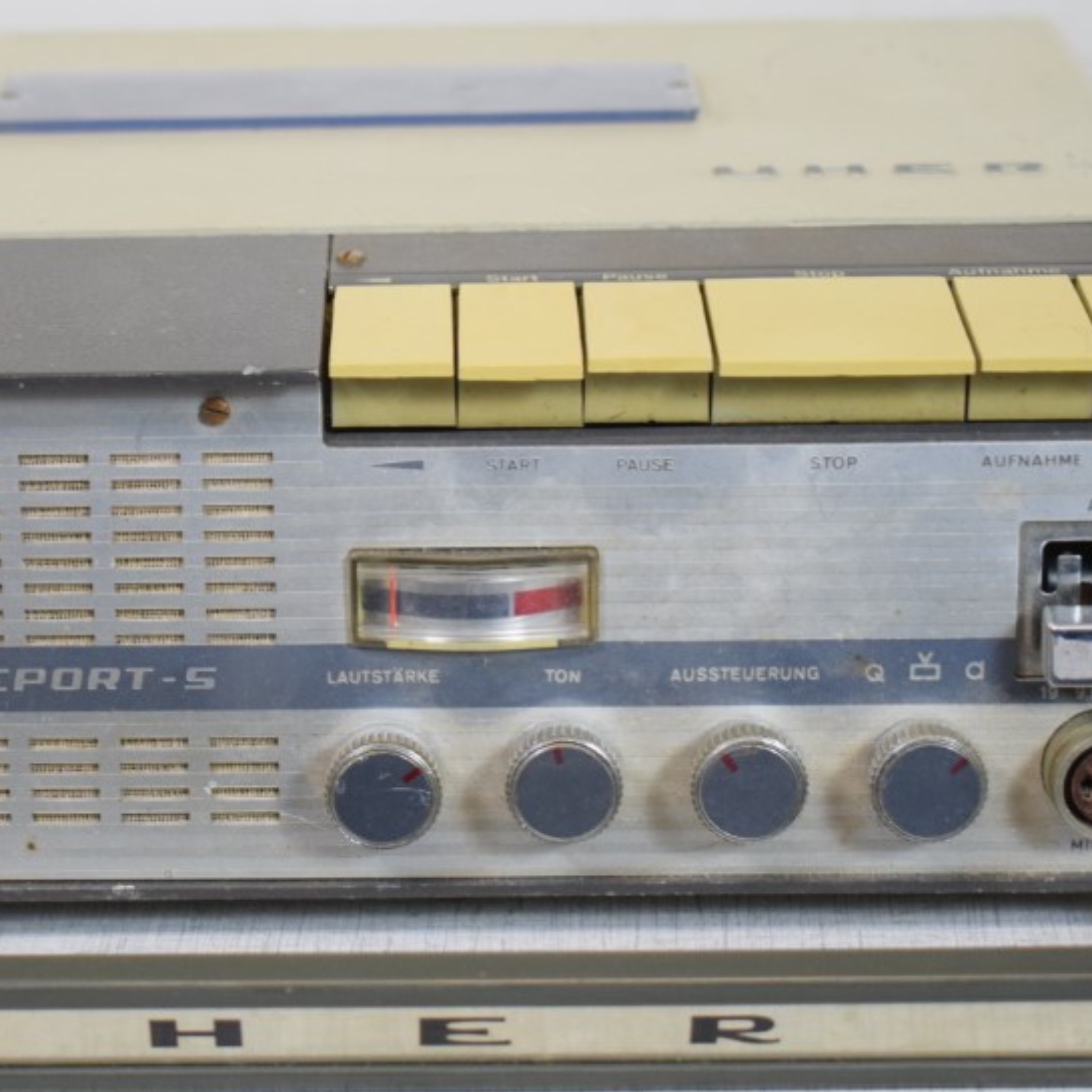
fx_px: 3605
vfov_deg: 17.2
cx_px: 331
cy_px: 541
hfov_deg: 17.2
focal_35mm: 101
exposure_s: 1/125
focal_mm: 40
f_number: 5
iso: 1400
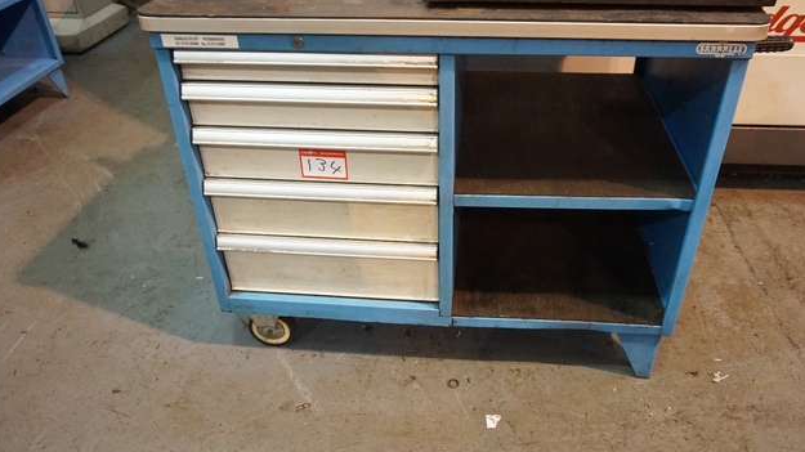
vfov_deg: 40.1
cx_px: 428
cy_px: 205
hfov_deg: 66.0
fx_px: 619
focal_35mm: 29
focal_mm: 16
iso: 3200
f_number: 3.5
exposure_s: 1/80
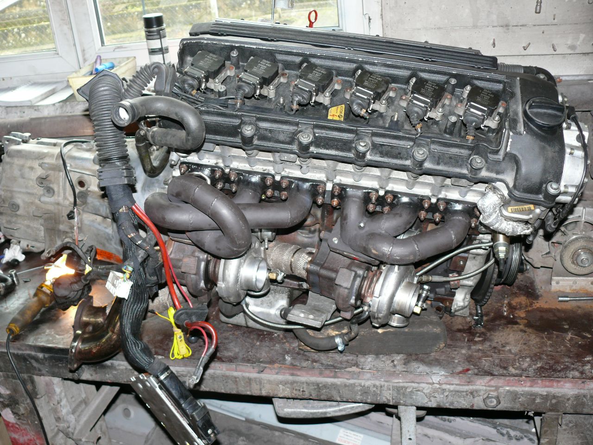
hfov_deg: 52.6
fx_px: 600
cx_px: 296
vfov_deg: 40.7
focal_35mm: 35
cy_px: 222
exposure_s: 1/30
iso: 100
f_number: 2.8
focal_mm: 7.4
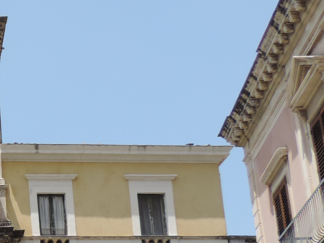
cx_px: -196
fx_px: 1142
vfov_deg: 12.1
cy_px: 157
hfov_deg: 14.8
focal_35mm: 122
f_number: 3.3
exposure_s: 1/800
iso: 80
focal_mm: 6.2
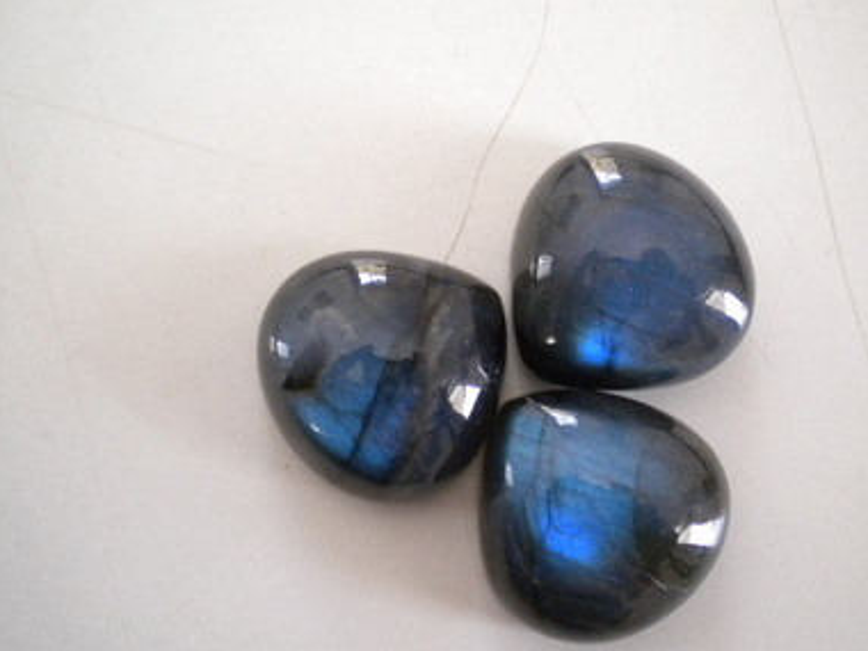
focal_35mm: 46
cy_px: 351
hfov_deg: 41.2
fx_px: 1153
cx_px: 491
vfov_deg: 31.5
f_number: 3.1
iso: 400
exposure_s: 1/60.8
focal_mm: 6.3
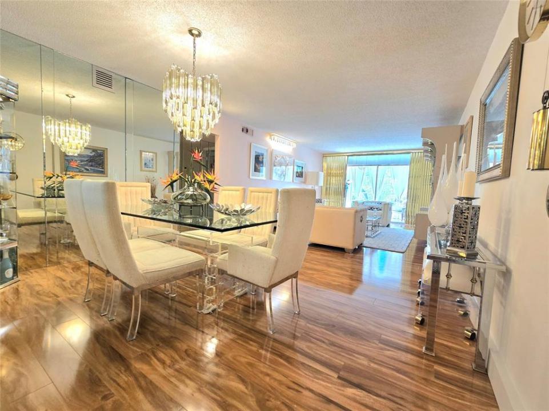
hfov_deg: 106.2
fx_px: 206
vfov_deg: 89.9
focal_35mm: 13
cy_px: 206
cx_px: 274
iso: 64
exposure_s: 1/60.2
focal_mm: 2.2
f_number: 2.2
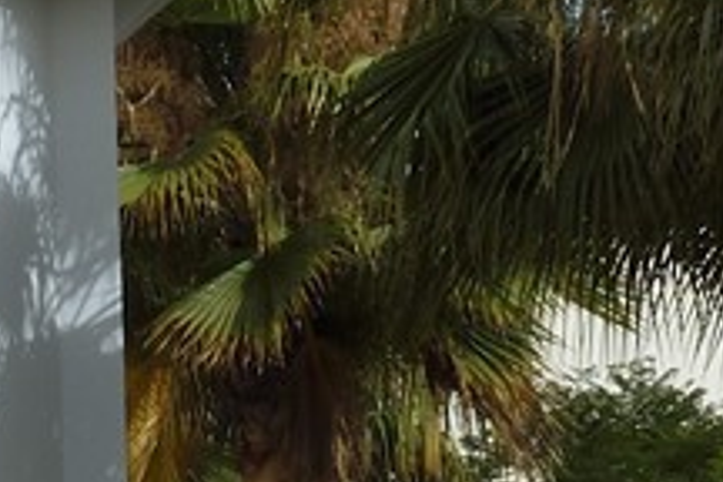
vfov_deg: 3.4
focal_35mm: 407
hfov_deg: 4.7
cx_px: -1864
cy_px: 720
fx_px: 8173
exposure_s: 1/80
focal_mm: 55
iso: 200
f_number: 22
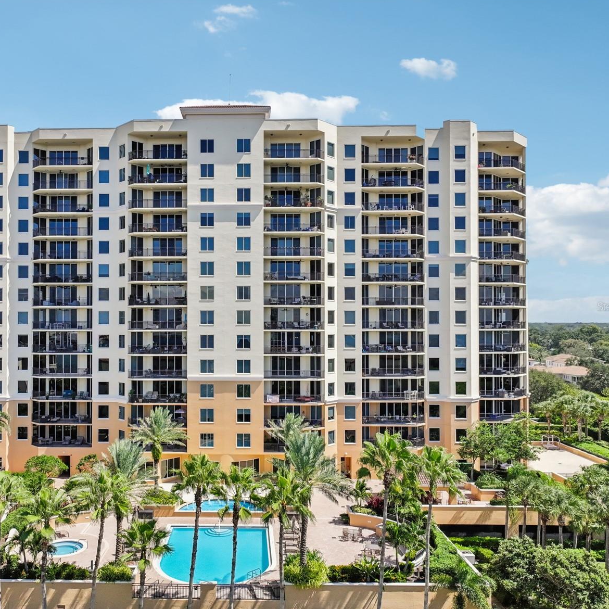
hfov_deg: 55.0
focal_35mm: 29
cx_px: 230
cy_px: 306
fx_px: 577
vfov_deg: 55.6
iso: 400
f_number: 2.8
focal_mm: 12.3
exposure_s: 1/6400
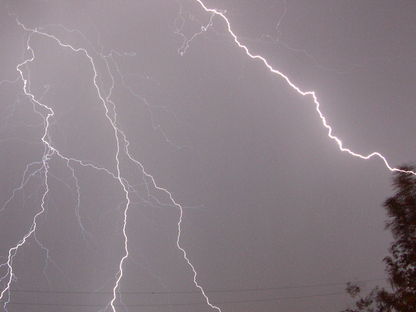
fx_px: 829
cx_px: 127
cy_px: 83
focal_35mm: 69
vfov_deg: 21.2
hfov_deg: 27.9
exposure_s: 8
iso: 100
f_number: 7.6
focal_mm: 8
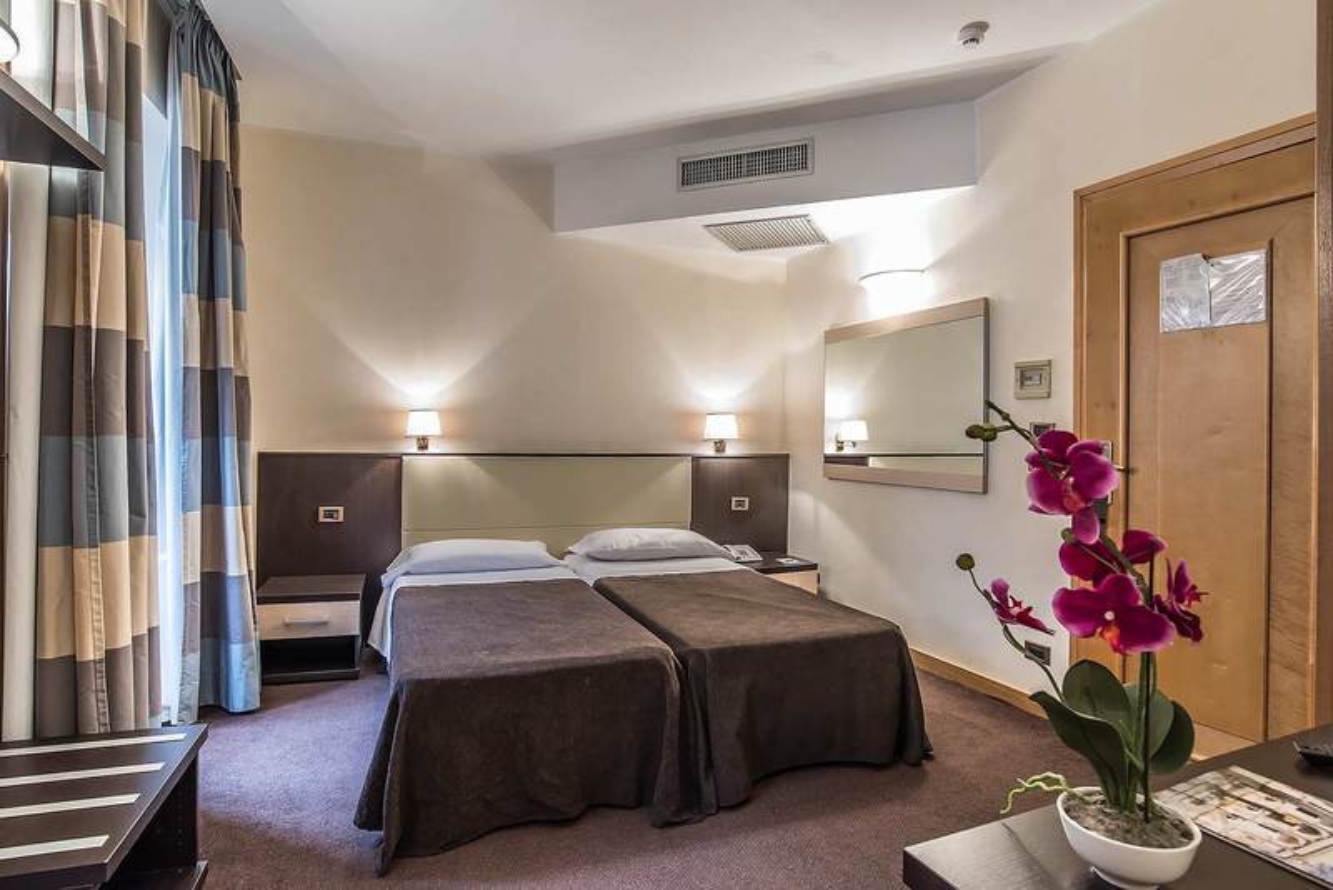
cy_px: 445
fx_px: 667
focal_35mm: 18
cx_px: 666
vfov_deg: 67.4
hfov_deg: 90.0
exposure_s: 1/2.5
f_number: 9
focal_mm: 18
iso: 640
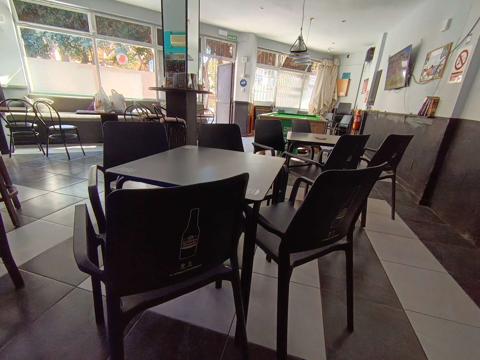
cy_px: 180
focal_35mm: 17
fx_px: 236
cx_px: 240
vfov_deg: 74.7
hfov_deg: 91.0
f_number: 2.2
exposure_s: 1/50
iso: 499
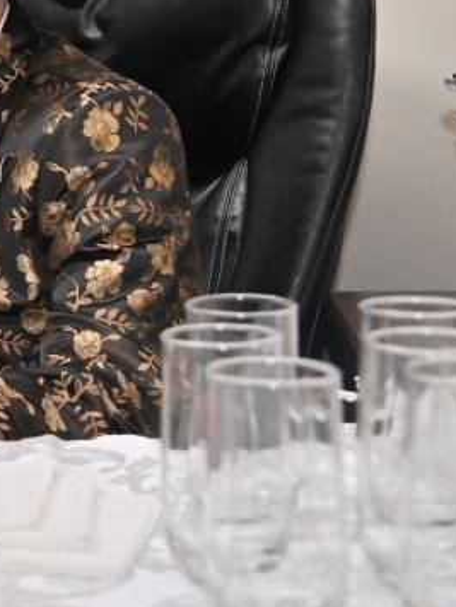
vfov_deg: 18.6
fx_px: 1844
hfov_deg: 12.6
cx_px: -408
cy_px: 173
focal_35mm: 105
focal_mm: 38
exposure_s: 1/200
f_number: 4
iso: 640
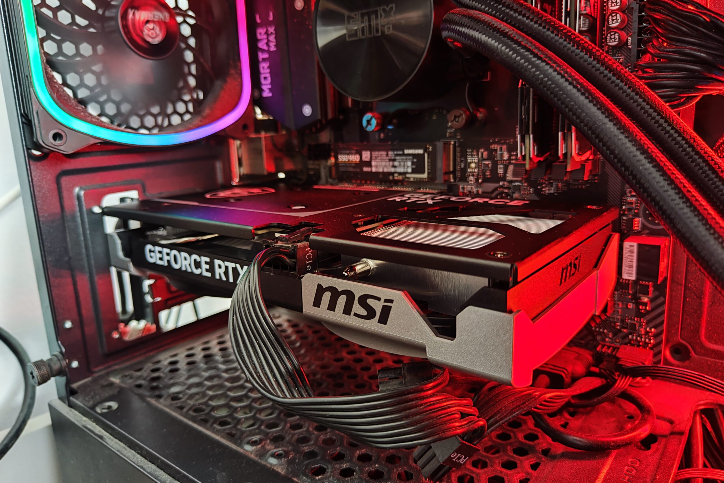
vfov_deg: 51.3
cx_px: 362
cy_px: 231
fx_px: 503
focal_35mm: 25
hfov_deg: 71.5
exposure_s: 1/33.3
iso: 536
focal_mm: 5.59
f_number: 1.88
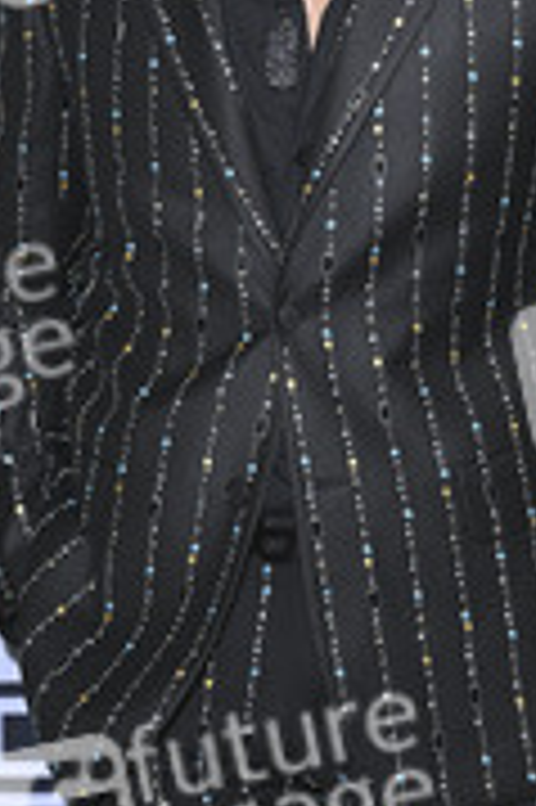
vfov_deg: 15.2
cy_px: 126
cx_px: 333
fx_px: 2998
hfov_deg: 10.2
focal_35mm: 134
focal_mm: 60
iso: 1600
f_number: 5.6
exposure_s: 1/200
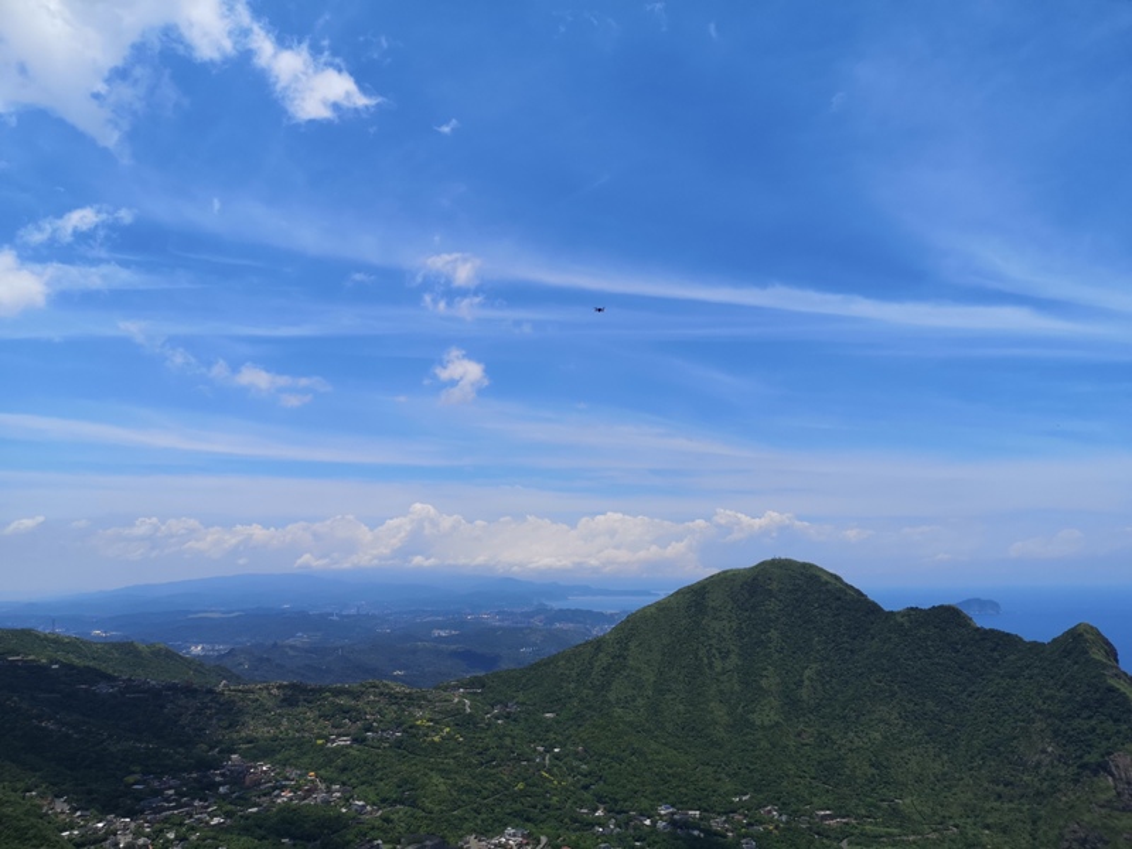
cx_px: 566
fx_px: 883
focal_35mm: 27
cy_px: 424
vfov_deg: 51.4
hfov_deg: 65.3
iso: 50
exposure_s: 1/3584
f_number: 1.8
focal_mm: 3.95
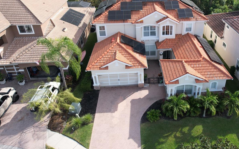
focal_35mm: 30
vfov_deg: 41.5
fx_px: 195
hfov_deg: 61.8
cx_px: 154
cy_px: 55
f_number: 2.8
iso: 100
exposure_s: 1/800
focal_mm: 8.38
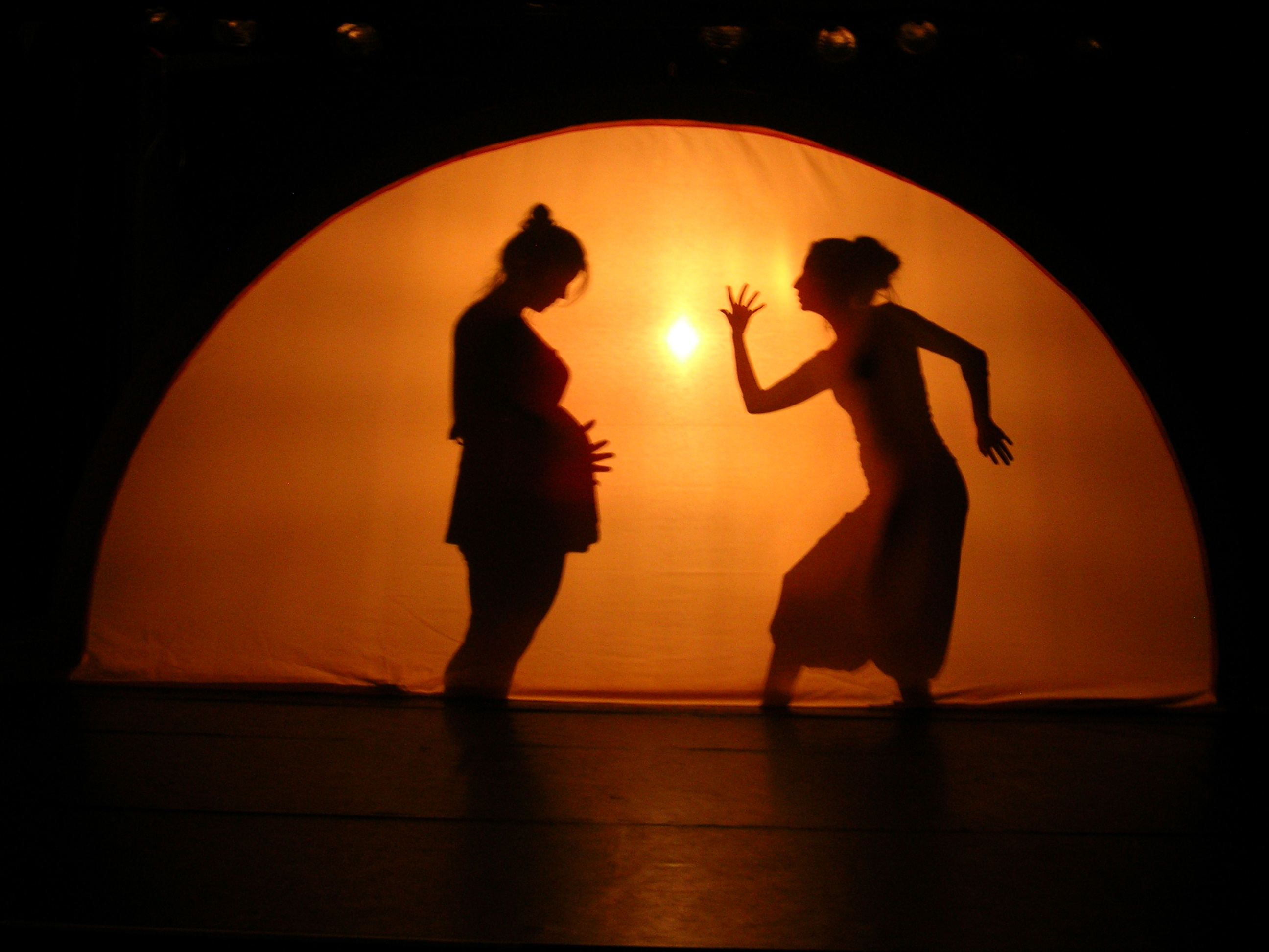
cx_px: 634
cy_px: 476
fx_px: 1870
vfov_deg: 28.6
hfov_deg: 37.5
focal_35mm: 51
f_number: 3.2
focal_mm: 10.6
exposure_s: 1/4
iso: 119
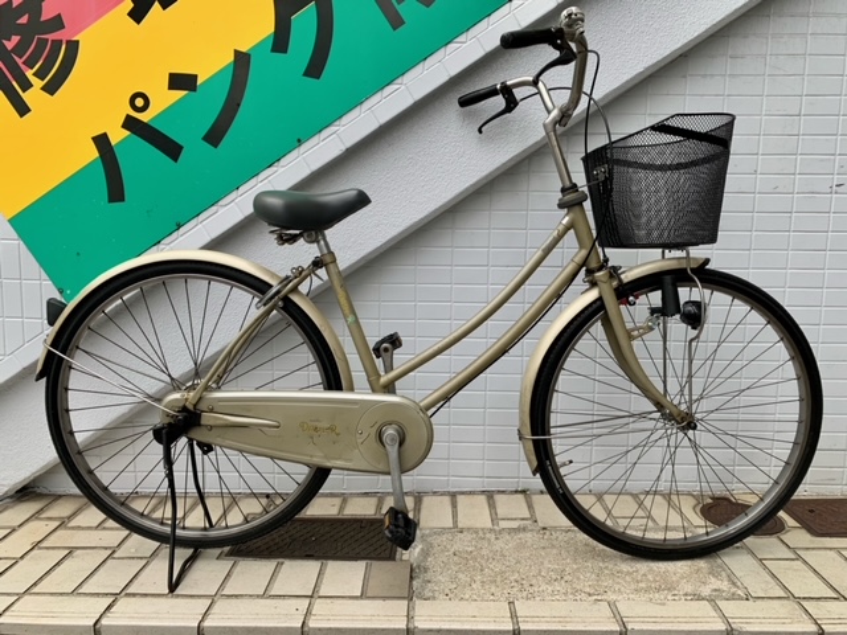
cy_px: 318
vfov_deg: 53.1
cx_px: 424
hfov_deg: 67.3
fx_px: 636
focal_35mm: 26
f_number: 1.8
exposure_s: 1/249
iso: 25
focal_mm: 4.25
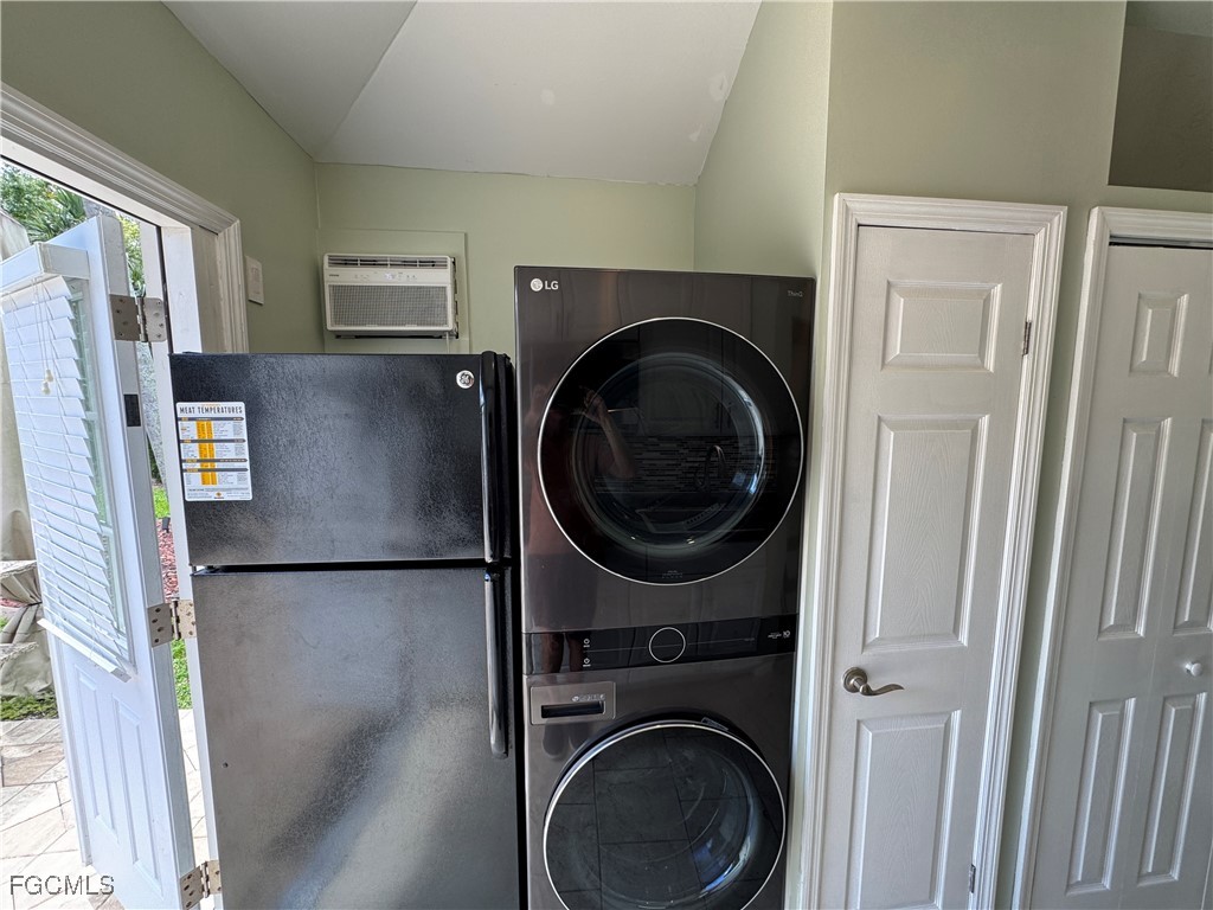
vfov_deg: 85.7
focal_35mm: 14
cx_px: 606
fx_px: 491
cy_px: 455
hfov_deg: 102.1
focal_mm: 2.22
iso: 80
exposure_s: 1/99
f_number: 2.2
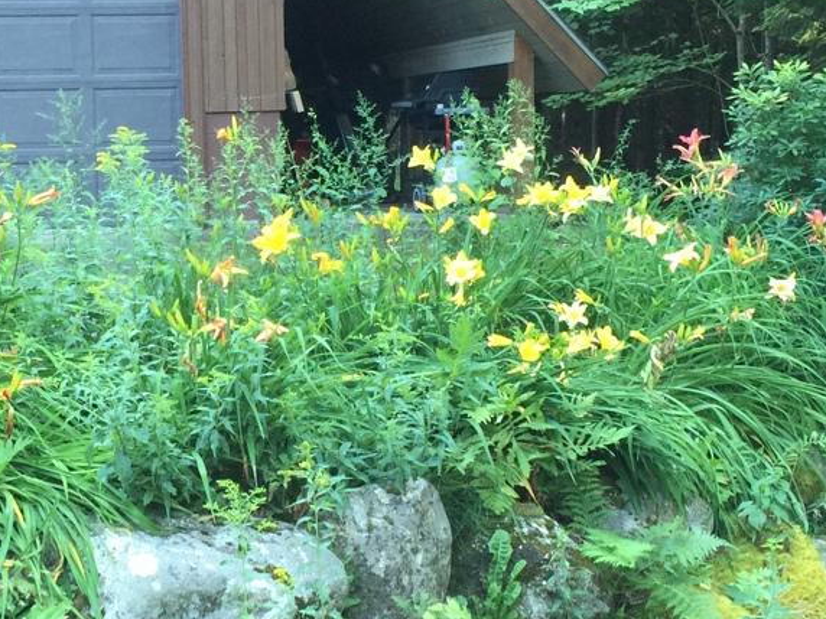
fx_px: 1694
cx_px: 219
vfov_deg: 20.6
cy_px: 418
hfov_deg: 27.1
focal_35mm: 71
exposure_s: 1/30
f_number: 2.2
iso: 40
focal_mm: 4.15
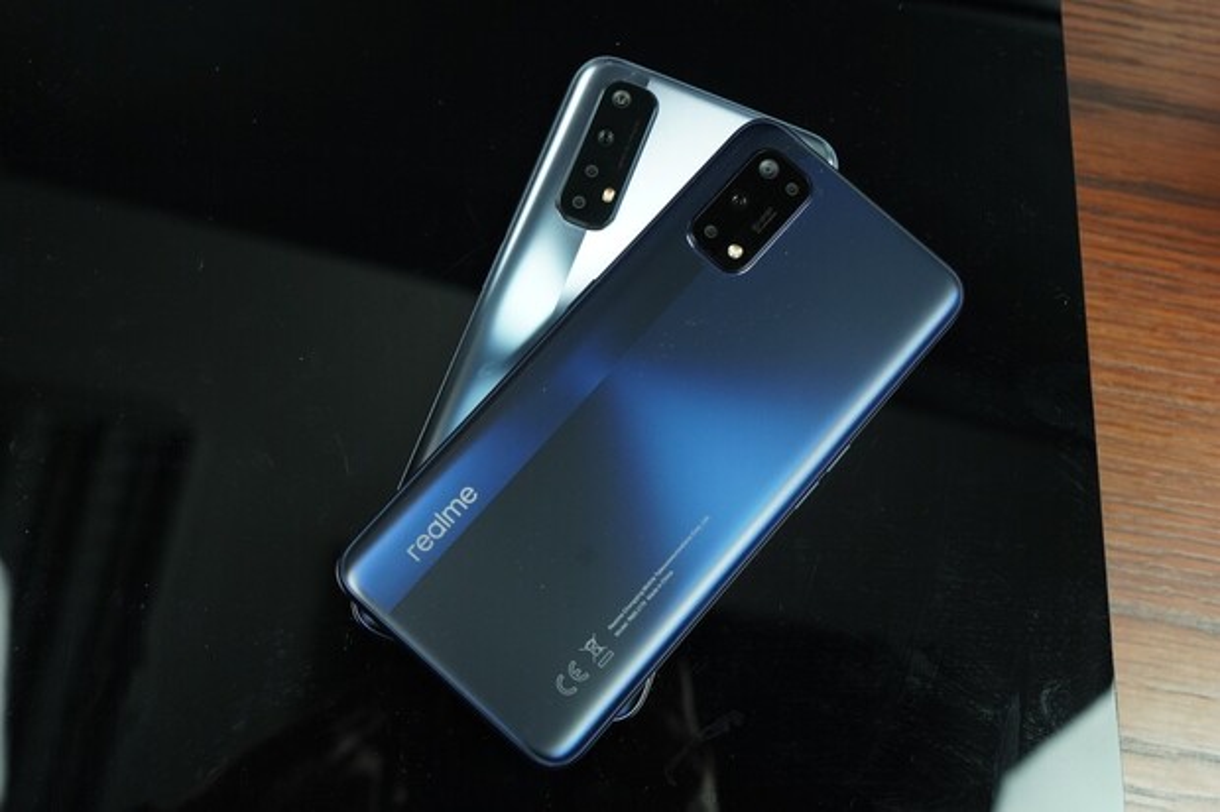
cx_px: 610
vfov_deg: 35.9
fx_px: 1253
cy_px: 406
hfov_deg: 51.9
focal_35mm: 37
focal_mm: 37
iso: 2000
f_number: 6.3
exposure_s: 1/125
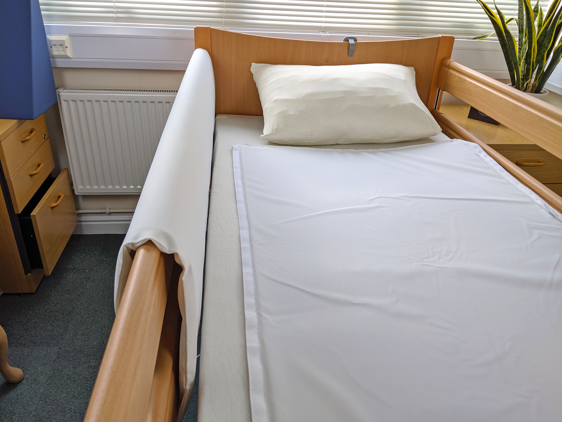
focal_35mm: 27
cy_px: 211
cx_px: 281
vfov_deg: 51.4
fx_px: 438
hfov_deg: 65.3
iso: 45
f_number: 1.8
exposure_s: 1/99.9
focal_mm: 4.44
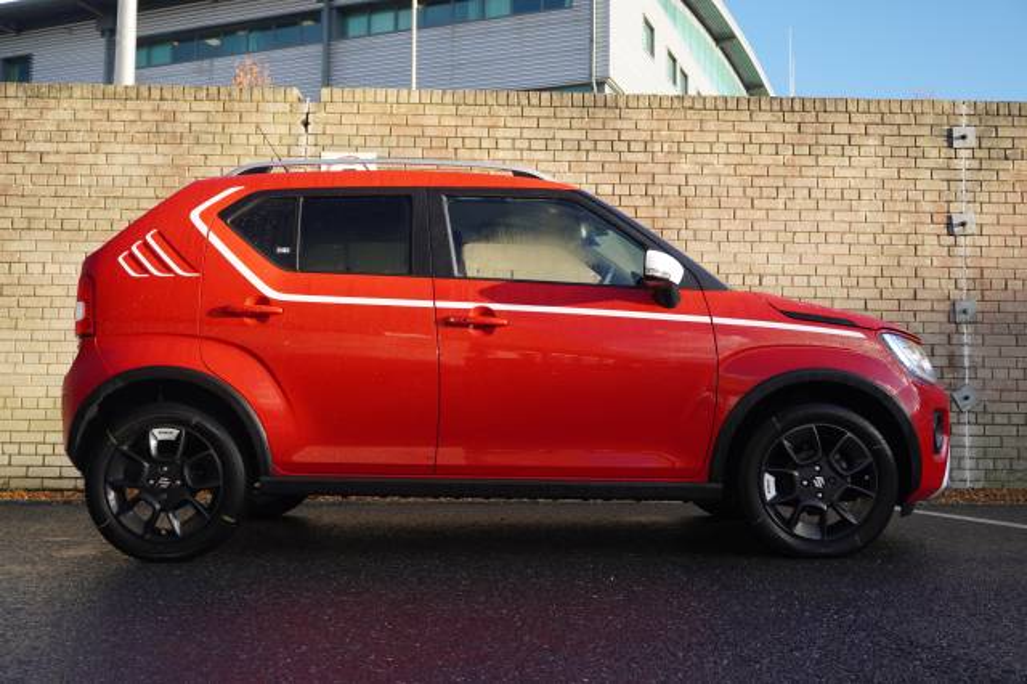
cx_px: 514
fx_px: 1026
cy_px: 342
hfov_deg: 53.2
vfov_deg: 36.8
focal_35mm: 36
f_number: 4.5
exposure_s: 1/160
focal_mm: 24
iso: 200
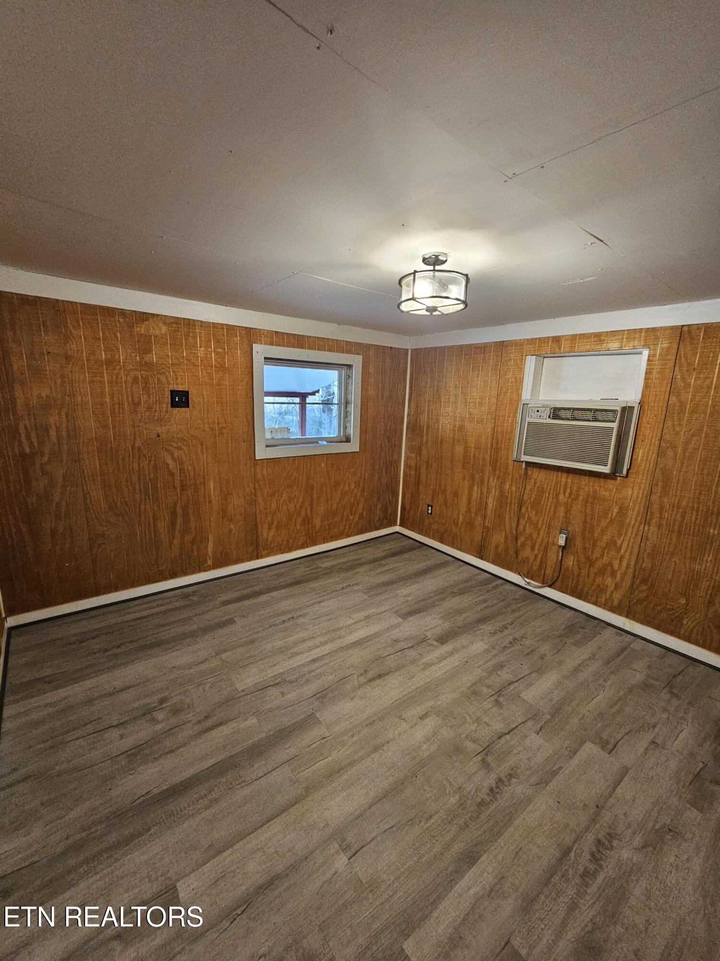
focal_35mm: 13
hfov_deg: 89.9
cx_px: 360
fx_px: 361
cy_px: 480
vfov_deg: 106.2
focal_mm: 2.2
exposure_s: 1/40
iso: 320
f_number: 2.2
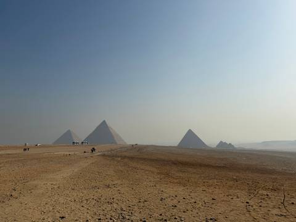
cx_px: 148
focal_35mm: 24
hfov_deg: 71.6
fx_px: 205
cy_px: 111
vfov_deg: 56.8
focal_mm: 6.76
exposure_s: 1/14286
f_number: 1.78
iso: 80
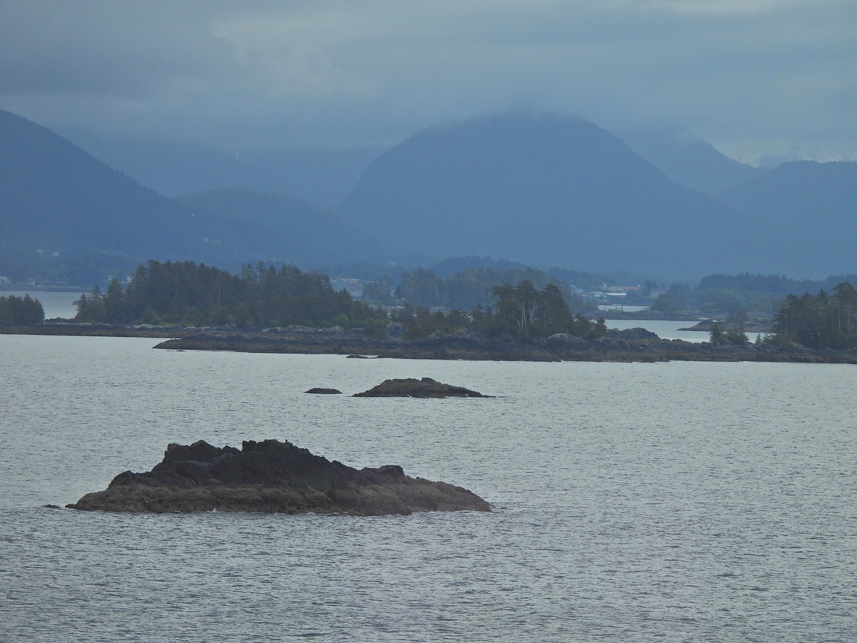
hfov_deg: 6.6
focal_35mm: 300
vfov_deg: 5.0
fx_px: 7427
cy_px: 322
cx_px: 428
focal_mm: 53.5
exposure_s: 1/250
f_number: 5
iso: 100
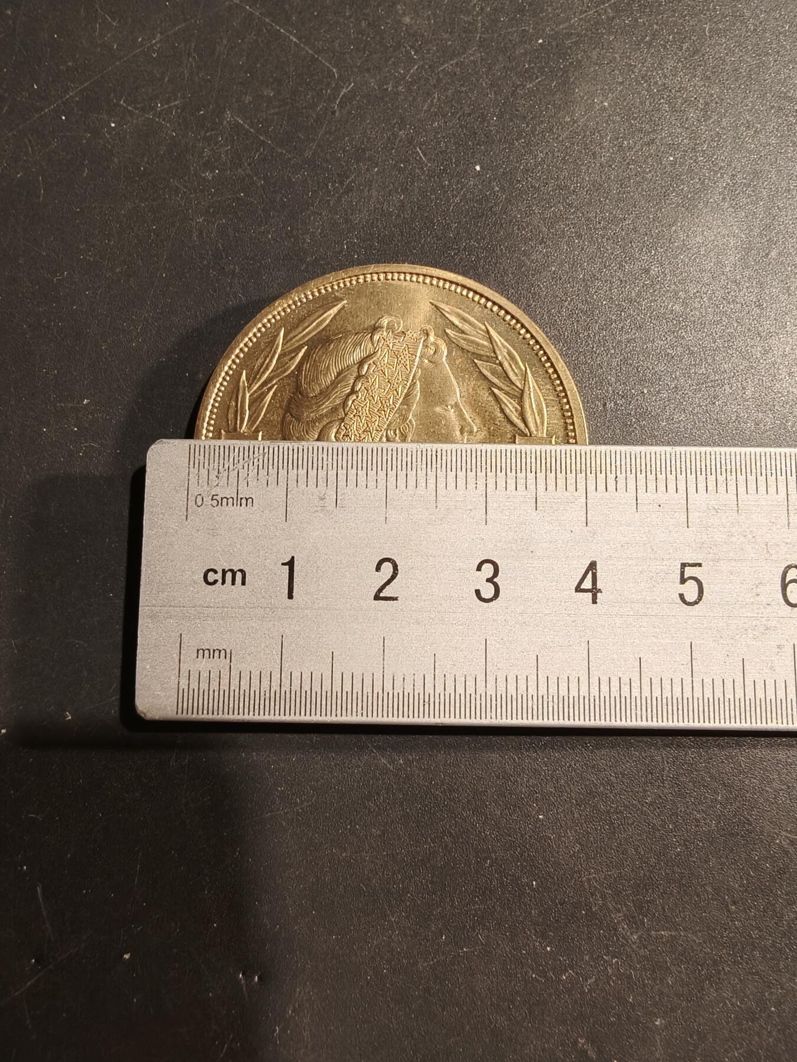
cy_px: 531
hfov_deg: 58.9
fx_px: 706
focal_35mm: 23
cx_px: 398
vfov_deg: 73.9
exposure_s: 1/72
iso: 160
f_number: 2
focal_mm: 2.32
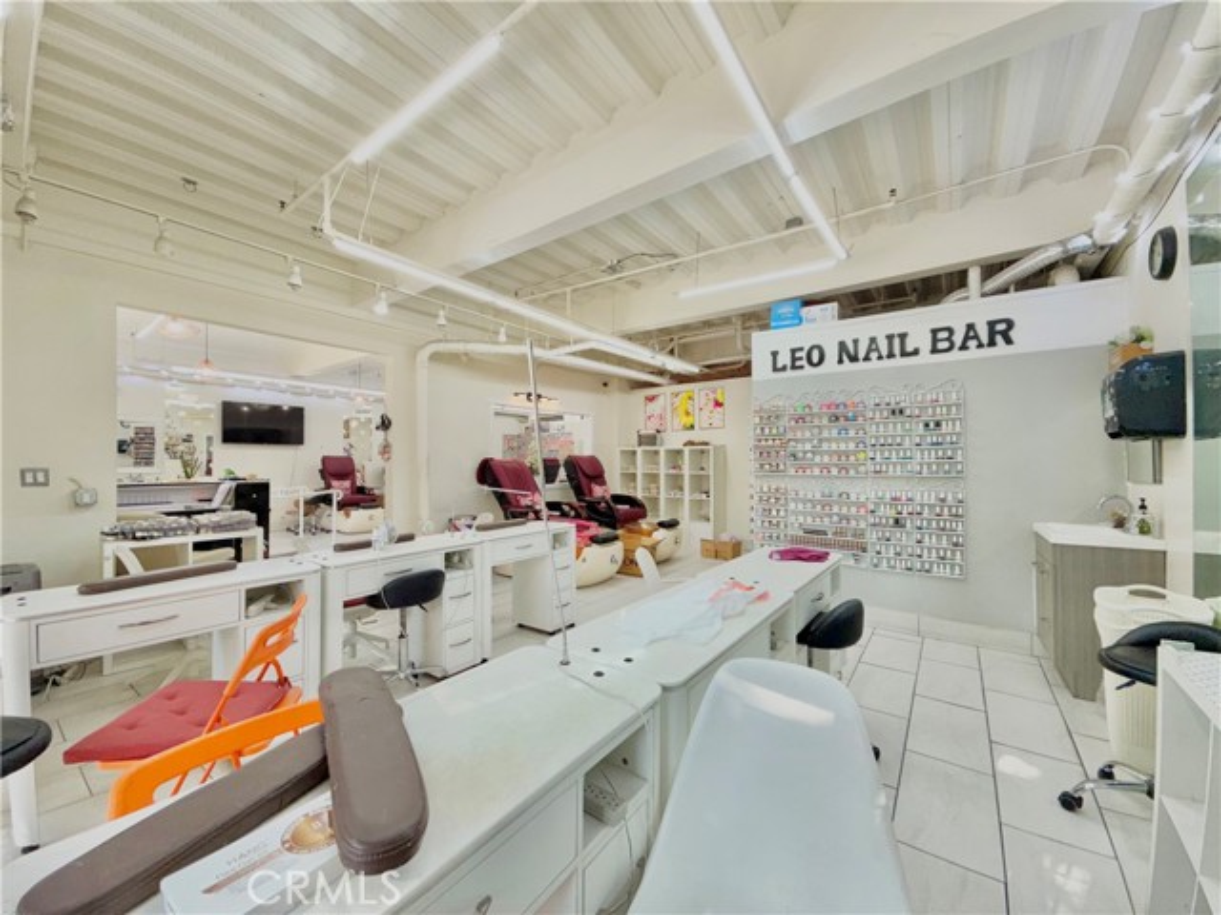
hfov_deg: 102.1
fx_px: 494
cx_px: 610
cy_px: 458
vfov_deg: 85.7
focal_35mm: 14
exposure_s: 1/132
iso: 50
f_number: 2.2
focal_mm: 2.22
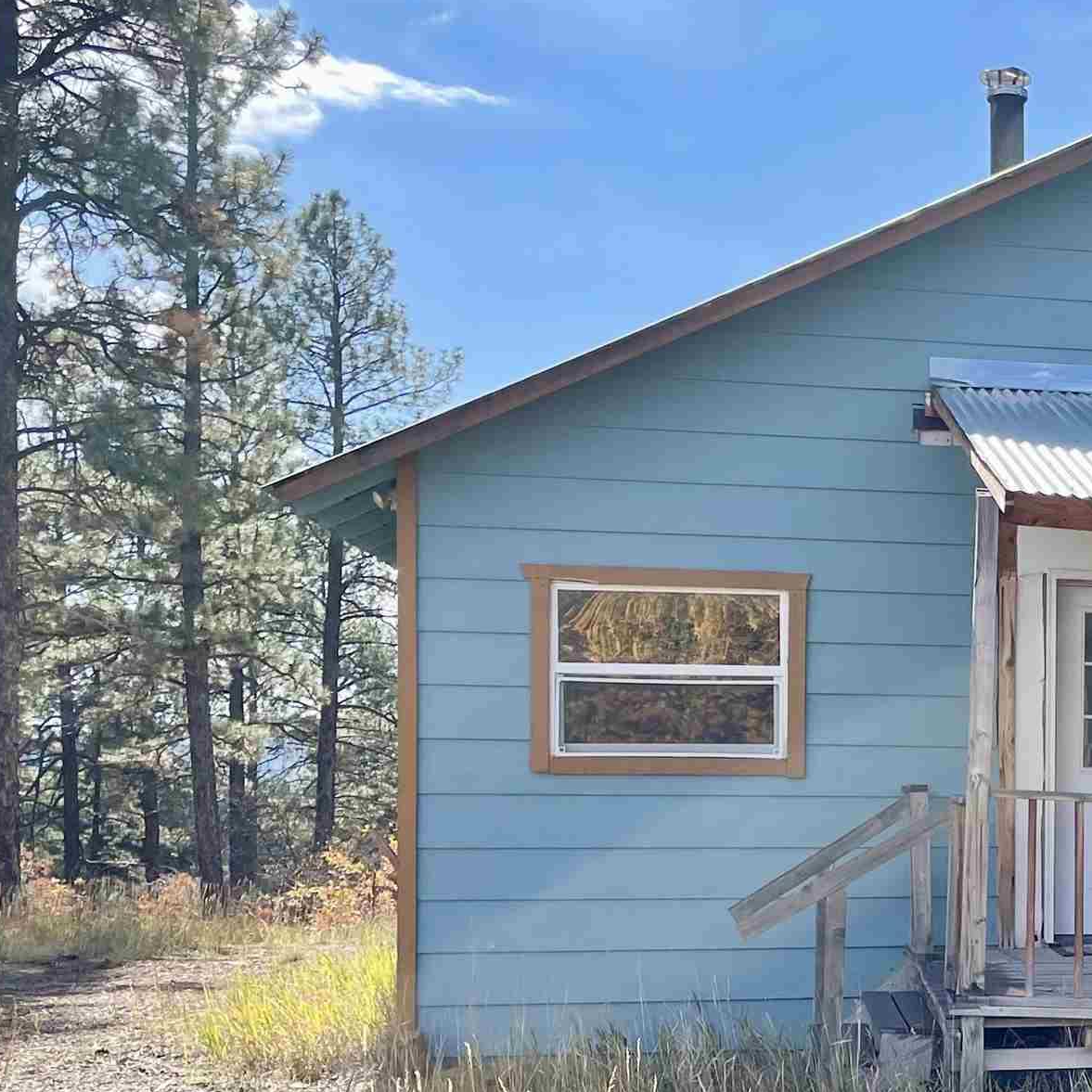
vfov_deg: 28.1
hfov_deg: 26.1
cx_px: 1237
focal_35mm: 60
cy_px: 841
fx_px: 2141
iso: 32
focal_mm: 4.2
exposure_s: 1/1715
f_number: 1.6
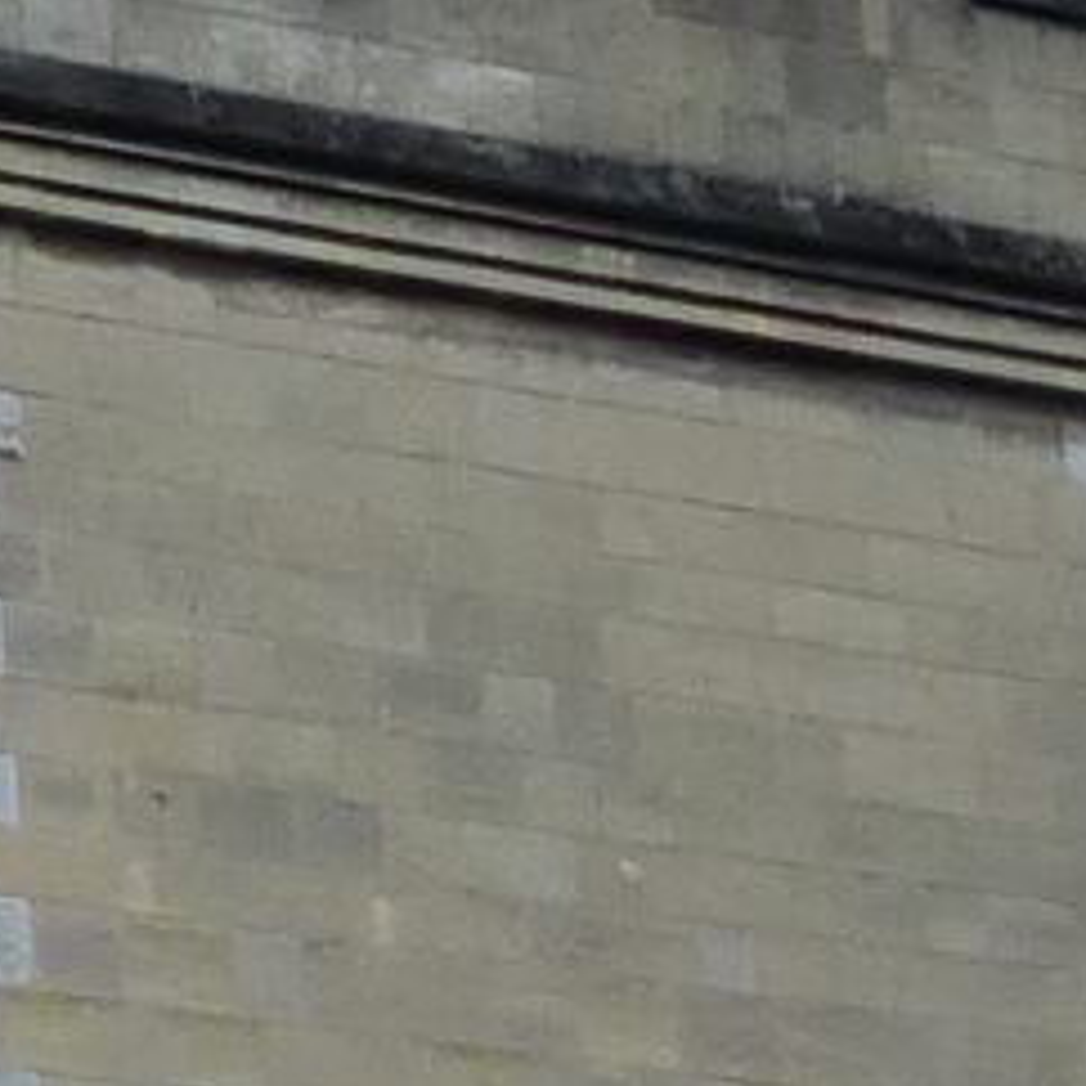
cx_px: -1975
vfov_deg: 4.2
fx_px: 14624
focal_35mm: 412
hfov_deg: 4.1
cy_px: -866
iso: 160
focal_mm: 7.8
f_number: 4
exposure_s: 1/1000
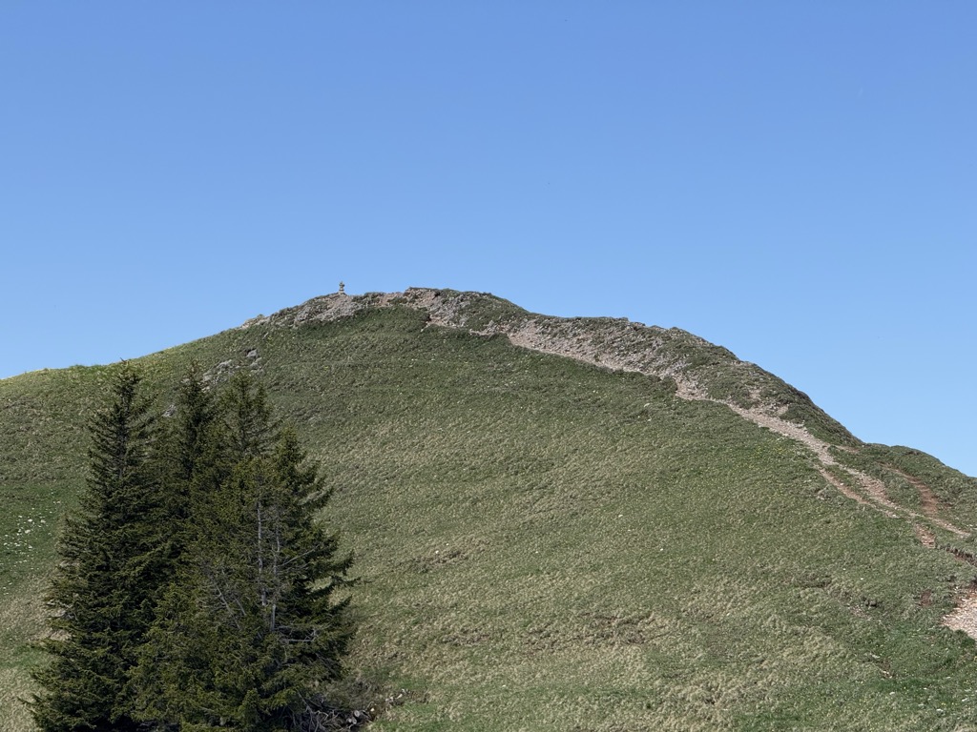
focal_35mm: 120
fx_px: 3387
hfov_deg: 16.4
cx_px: 488
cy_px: 366
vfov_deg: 12.3
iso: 50
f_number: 2.8
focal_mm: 15.66
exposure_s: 1/1048
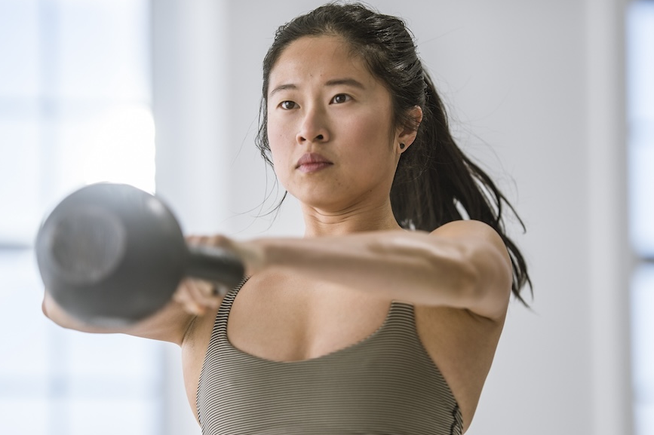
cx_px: 350
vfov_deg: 5.1
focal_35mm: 270
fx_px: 4902
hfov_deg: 7.6
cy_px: 247
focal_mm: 200
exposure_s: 1/1000
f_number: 2
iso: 100
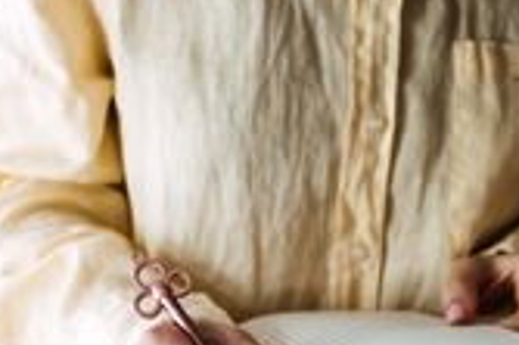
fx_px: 1829
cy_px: 250
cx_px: 351
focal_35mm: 127
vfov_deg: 10.8
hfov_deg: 16.1
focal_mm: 35
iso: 400
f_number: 2
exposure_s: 1/100
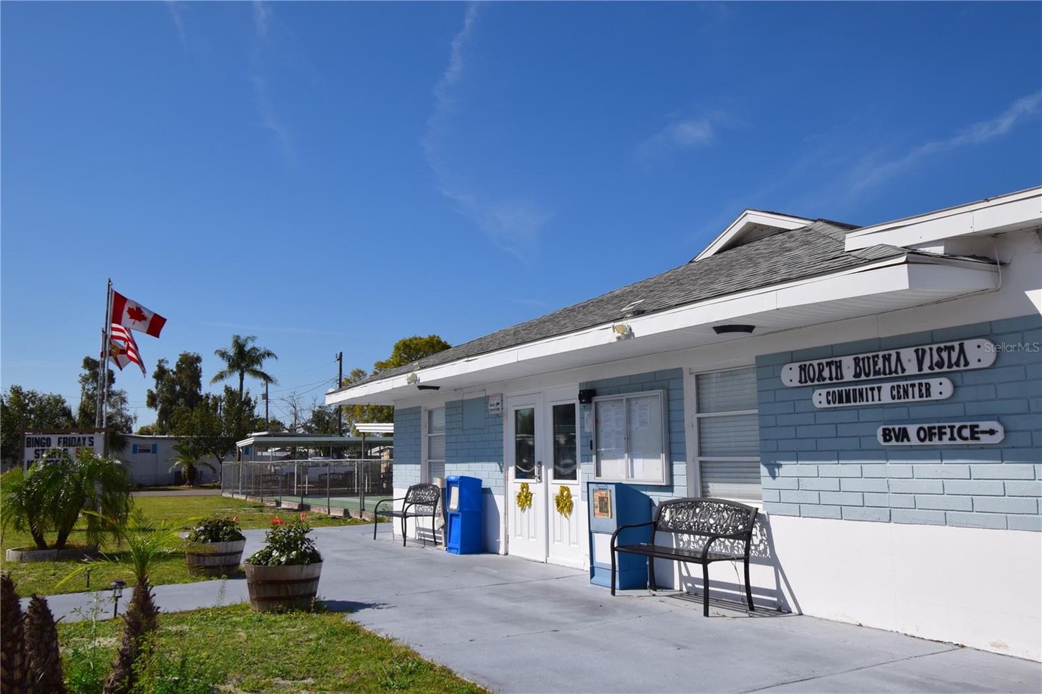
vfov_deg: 43.6
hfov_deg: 61.9
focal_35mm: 30
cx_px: 521
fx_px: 868
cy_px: 347
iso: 200
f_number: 13
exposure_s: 1/500
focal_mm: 20
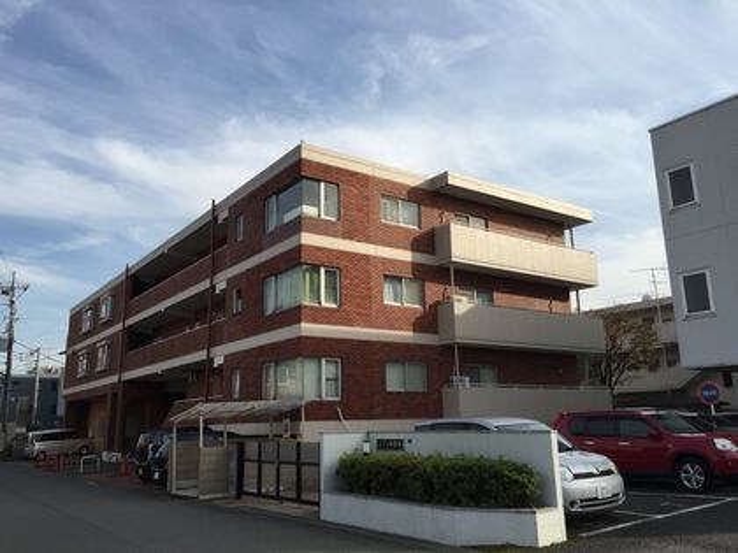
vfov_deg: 48.2
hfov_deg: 61.7
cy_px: 276
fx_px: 618
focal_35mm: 29
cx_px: 369
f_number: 2.2
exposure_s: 1/1647
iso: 32
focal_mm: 4.15
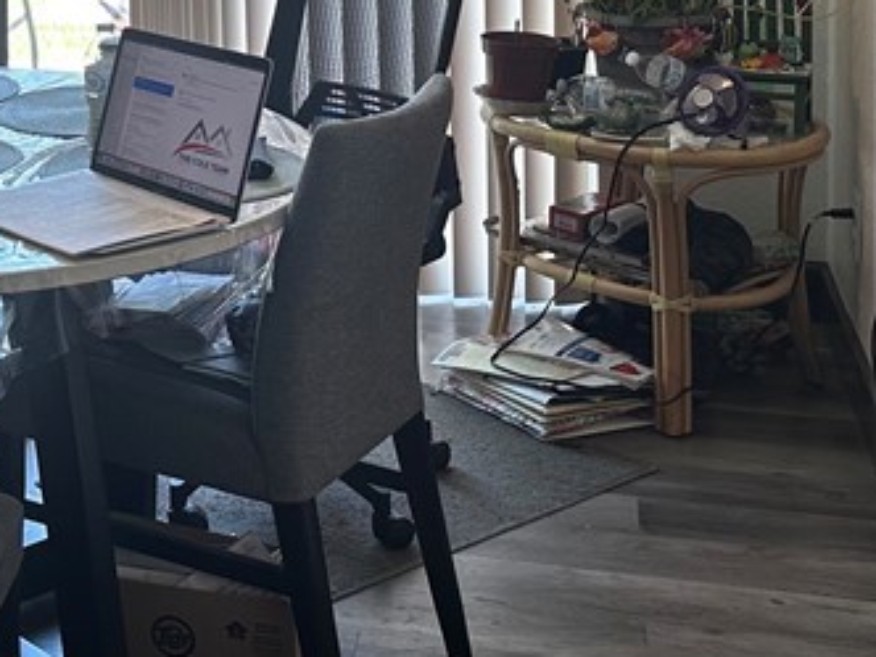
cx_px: -164
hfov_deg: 24.0
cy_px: -113
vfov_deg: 18.9
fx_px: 1873
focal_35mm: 74
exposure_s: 1/120
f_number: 1.78
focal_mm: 6.86
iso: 100
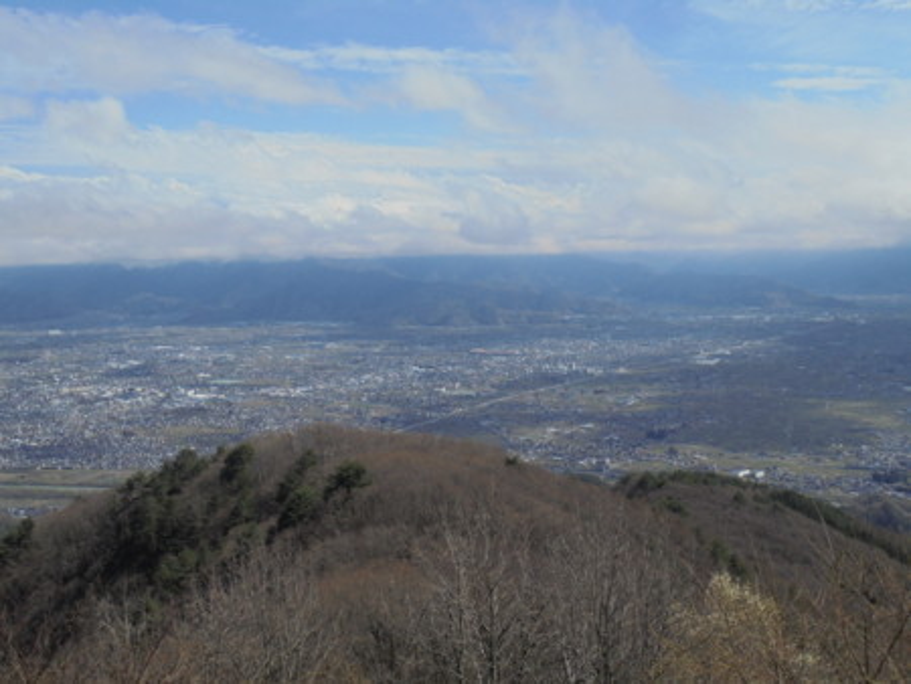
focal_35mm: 43
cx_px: 456
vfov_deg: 33.6
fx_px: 1132
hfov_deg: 43.8
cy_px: 342
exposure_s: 1/125
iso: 100
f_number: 14.1
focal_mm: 7.8
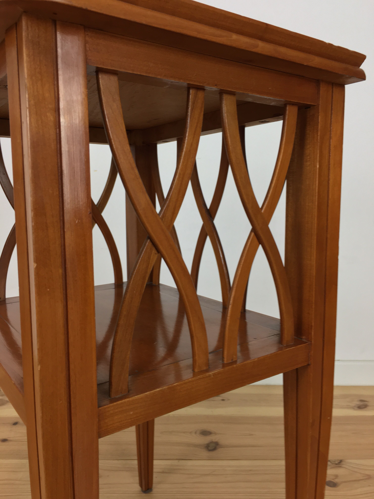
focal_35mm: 29
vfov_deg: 61.7
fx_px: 418
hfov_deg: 48.2
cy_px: 250
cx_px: 187
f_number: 2.2
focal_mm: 4.15
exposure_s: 1/33
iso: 50
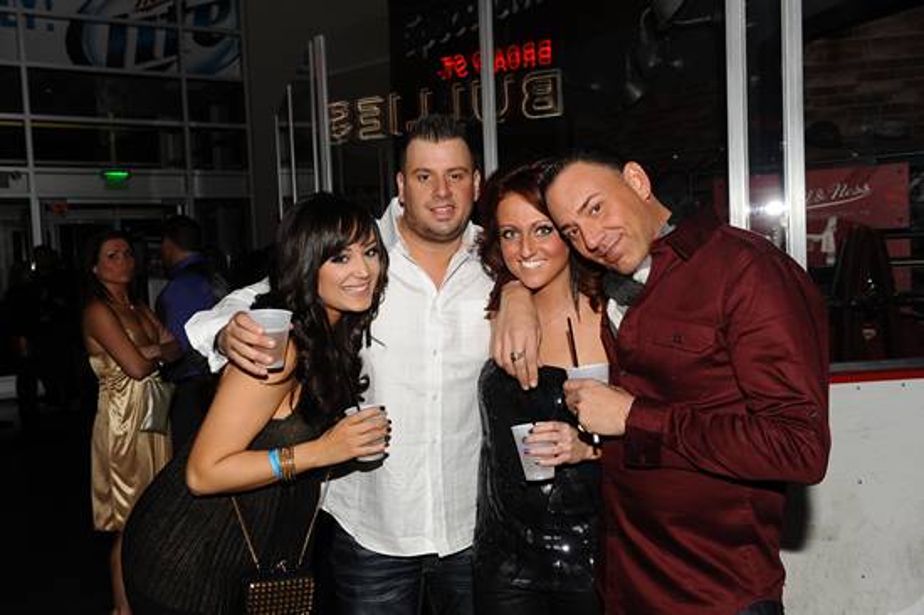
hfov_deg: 53.2
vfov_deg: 36.8
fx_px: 923
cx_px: 462
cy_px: 308
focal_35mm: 36
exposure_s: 1/250
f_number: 5.6
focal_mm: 36
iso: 1100
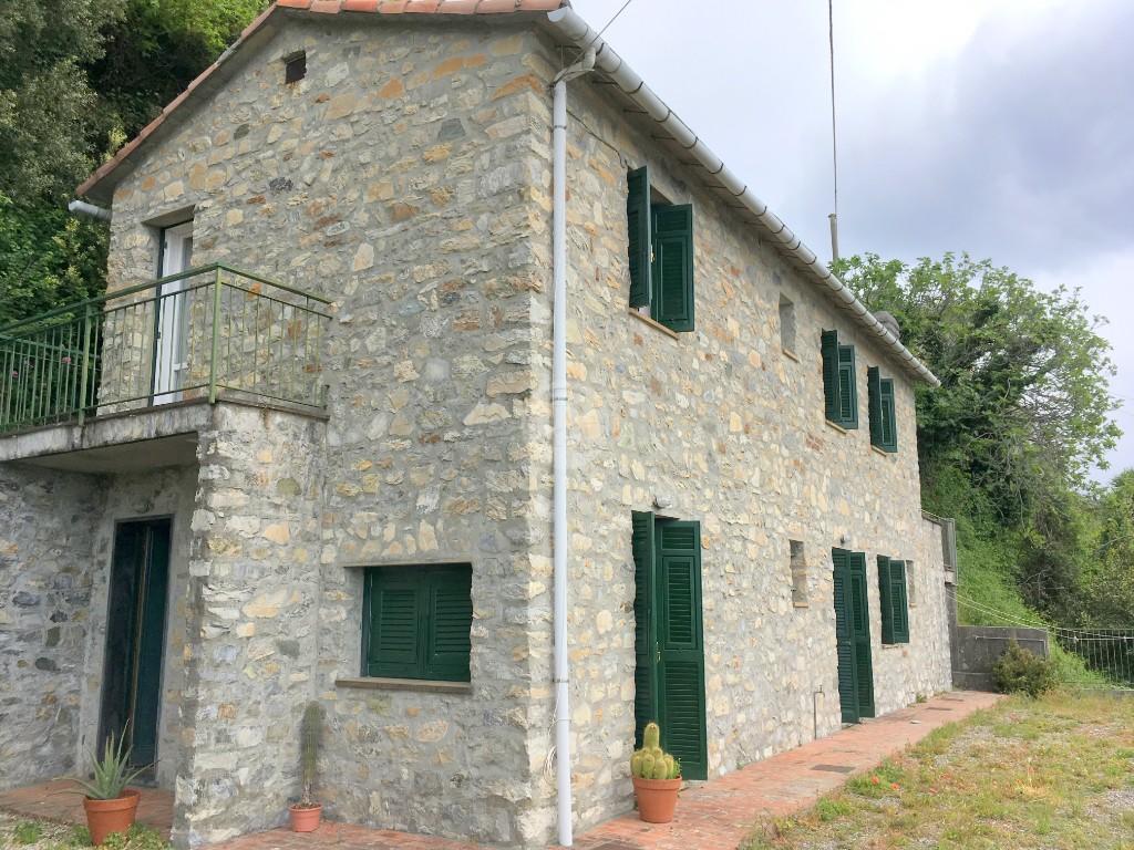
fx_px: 950
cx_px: 567
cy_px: 425
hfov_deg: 61.7
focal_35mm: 29
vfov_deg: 48.2
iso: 25
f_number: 2.2
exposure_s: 1/1637
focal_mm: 4.15
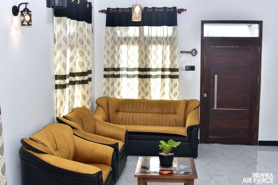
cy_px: 92
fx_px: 324
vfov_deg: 31.9
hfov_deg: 46.4
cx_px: 139
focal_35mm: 42
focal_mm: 28
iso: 800
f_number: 6.3
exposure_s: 1/200
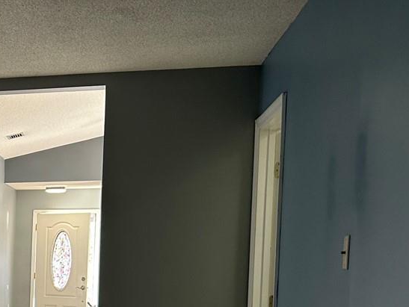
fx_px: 899
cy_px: 316
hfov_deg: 22.0
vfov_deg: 18.8
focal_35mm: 76
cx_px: -176
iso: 80
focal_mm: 5.7
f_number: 1.5
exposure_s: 1/60
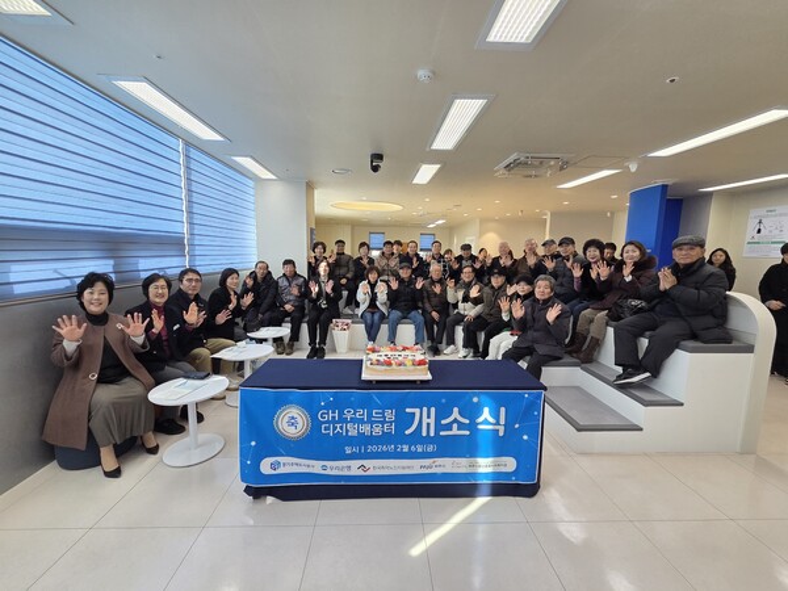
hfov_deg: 106.2
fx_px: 296
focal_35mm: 13
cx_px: 394
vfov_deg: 89.9
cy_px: 296
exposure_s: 1/120
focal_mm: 2.2
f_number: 2.2
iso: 125
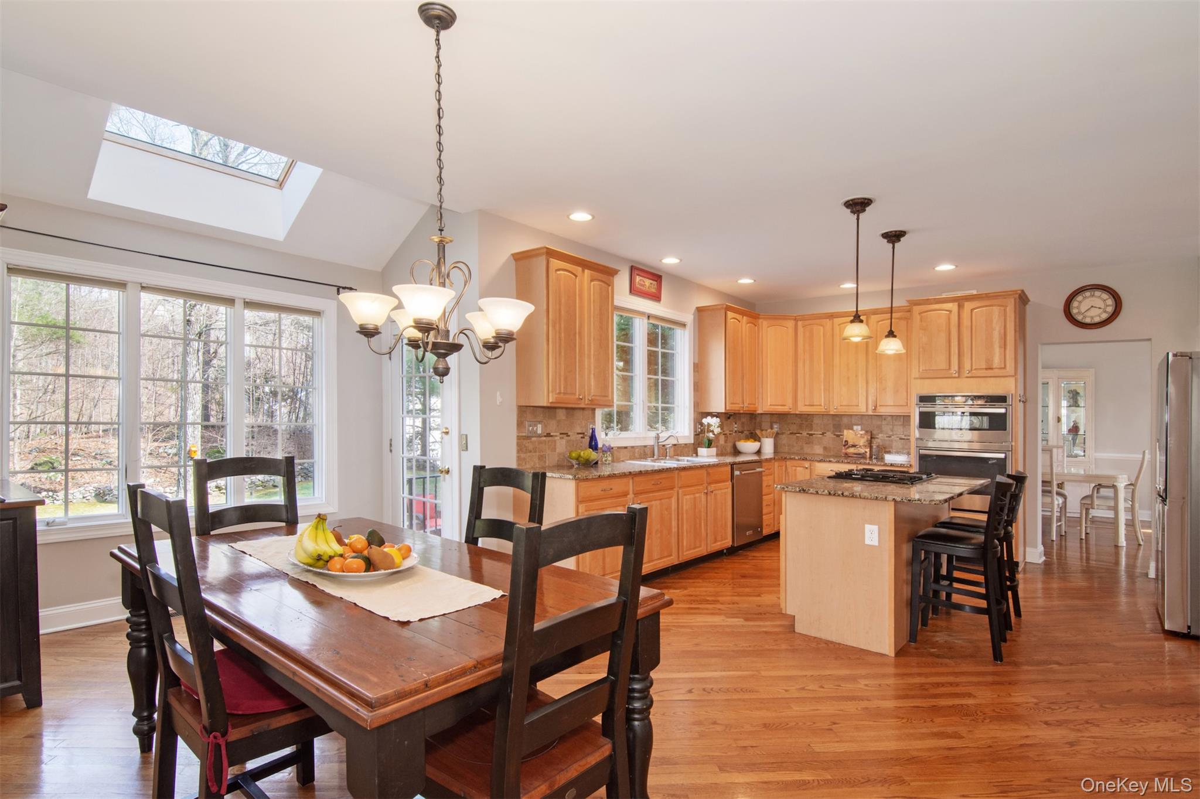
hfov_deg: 95.0
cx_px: 600
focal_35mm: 16
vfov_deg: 72.0
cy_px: 400
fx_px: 550
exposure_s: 1/80
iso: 640
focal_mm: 11
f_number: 11
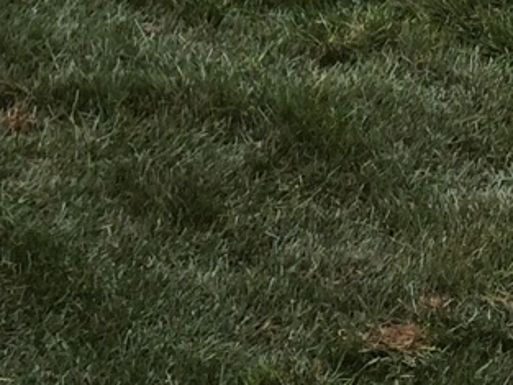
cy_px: -387
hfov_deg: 12.8
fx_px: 2239
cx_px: -100
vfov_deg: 9.2
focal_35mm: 151
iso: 32
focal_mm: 4.15
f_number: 2.2
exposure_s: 1/178
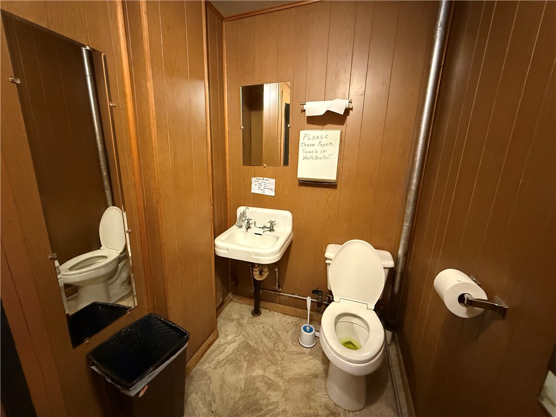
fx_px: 225
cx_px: 278
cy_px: 208
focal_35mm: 14
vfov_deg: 85.7
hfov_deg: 102.1
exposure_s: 1/40
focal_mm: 2.22
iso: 1250
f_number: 2.2
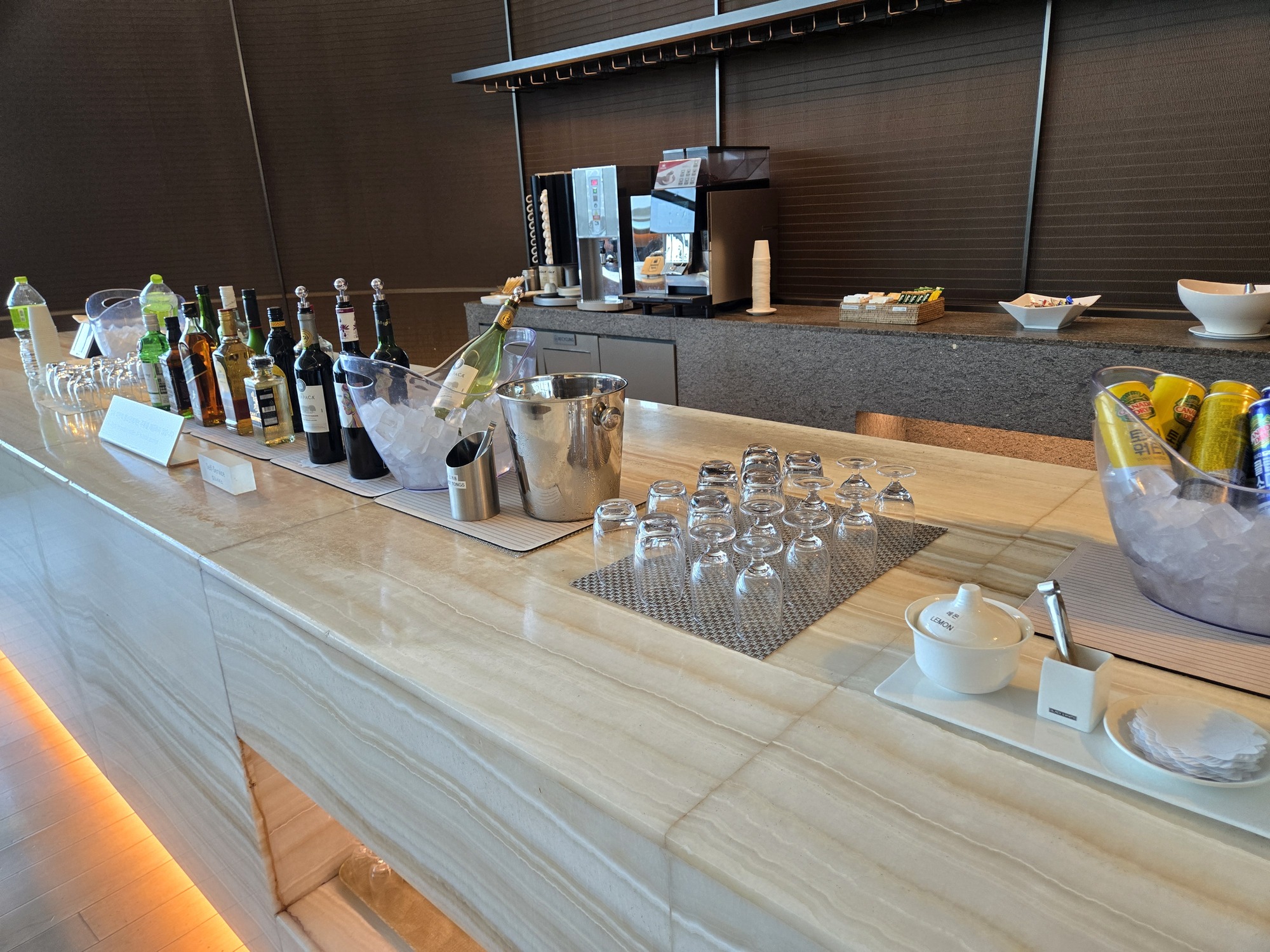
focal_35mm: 23
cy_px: 476
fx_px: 844
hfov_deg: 73.9
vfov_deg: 58.9
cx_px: 635
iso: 200
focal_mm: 5.4
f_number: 1.8
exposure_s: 1/180
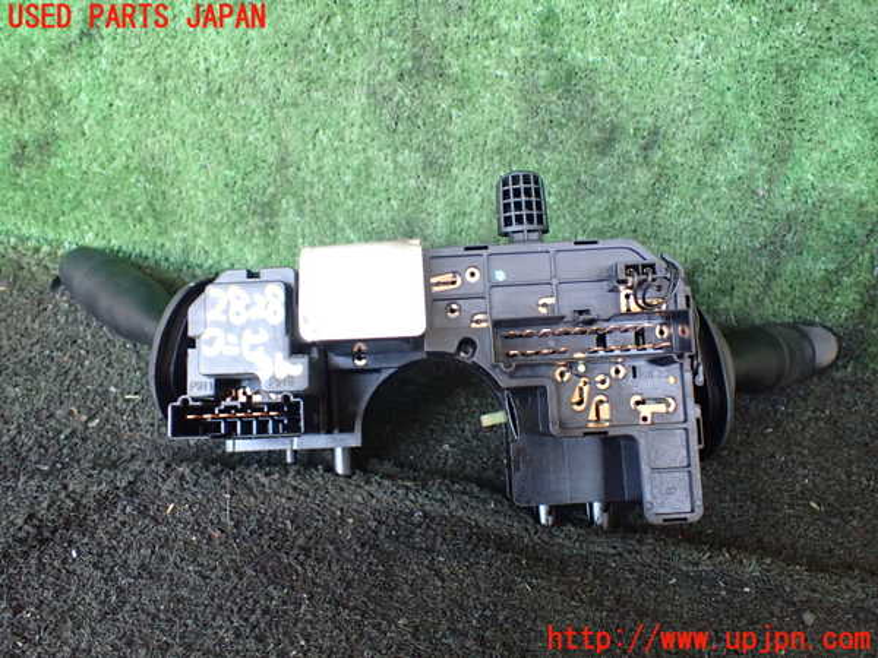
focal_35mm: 30
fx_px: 761
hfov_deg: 60.0
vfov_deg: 46.8
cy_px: 329
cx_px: 439
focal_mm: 5.4
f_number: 2.3
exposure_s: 1/100
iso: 800
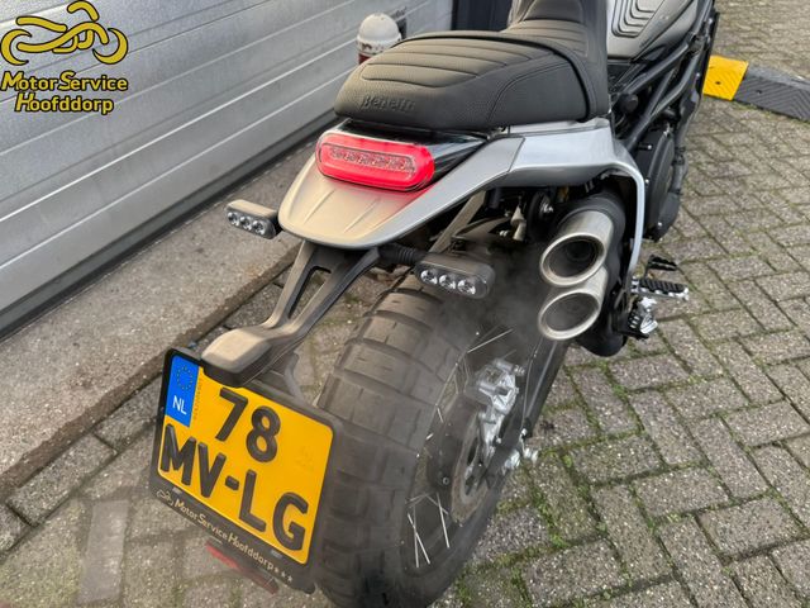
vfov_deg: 56.8
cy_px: 304
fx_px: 562
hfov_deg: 71.6
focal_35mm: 24
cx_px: 405
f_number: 1.78
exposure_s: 1/602
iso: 80
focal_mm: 6.76
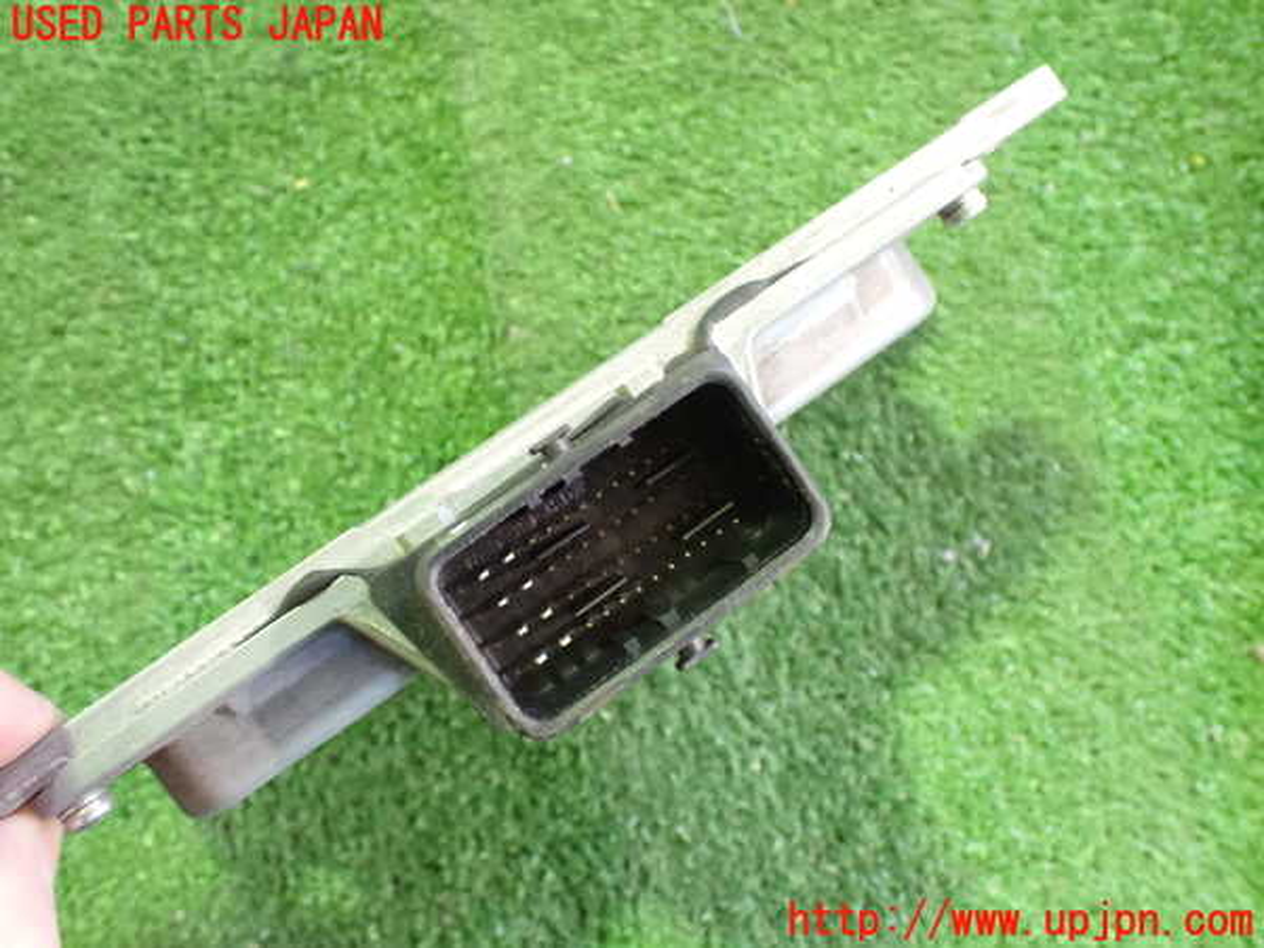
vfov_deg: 46.8
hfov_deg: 60.0
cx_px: 632
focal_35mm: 30
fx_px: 1095
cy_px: 474
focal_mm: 5.4
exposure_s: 1/30
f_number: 2.3
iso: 1250
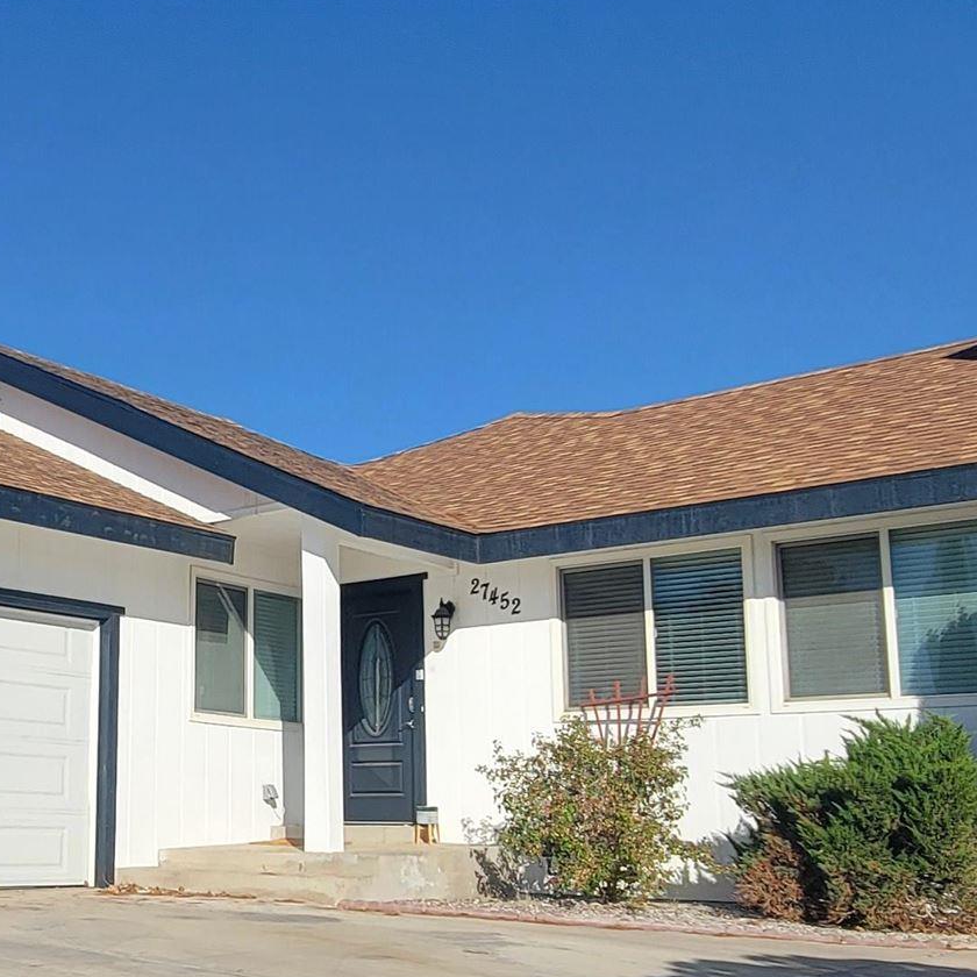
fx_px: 1341
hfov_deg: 37.5
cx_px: 102
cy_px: 596
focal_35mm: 42
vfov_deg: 39.8
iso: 50
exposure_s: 1/1859
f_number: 2.2
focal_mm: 2.2
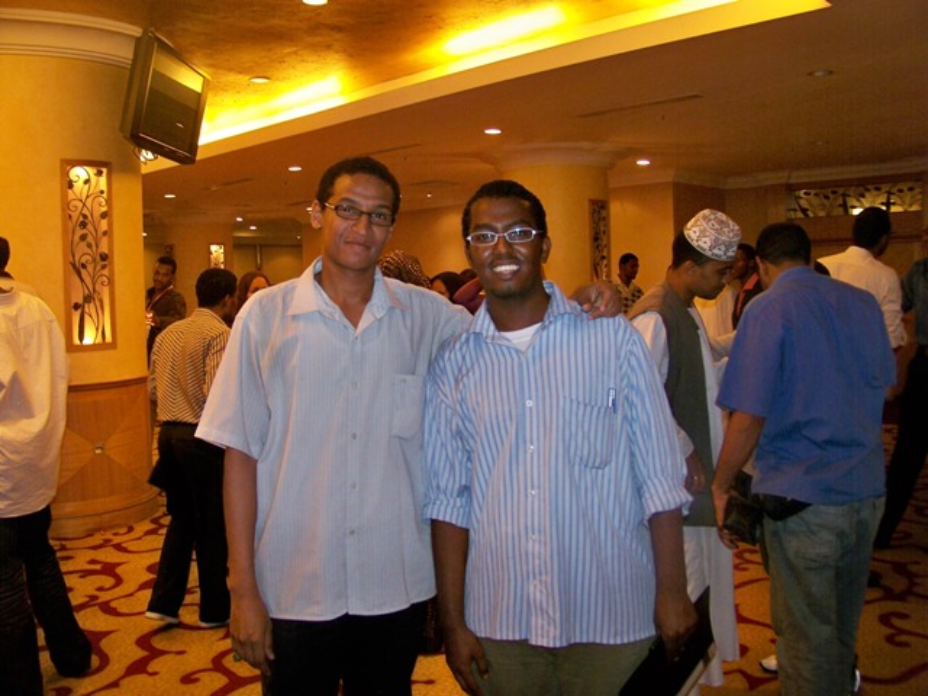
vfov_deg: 42.9
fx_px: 885
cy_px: 348
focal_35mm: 33
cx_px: 464
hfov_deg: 55.4
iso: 200
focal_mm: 5.85
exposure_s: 1/30
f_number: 2.8
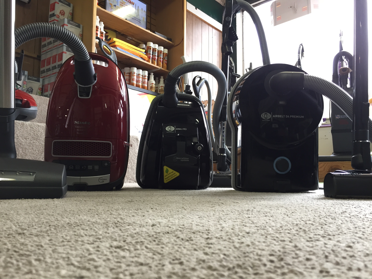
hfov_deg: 61.7
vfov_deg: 48.2
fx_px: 312
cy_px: 140
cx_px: 186
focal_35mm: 29
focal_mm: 4.15
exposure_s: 1/30
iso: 80
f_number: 2.2
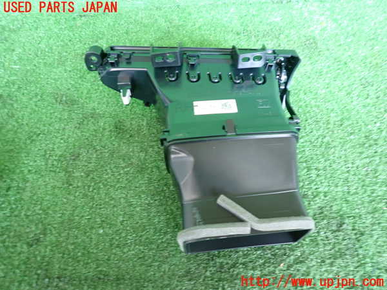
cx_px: 194
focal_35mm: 25
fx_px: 279
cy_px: 145
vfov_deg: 54.9
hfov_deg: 69.4
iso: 320
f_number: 2
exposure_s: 1/30
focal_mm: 4.5
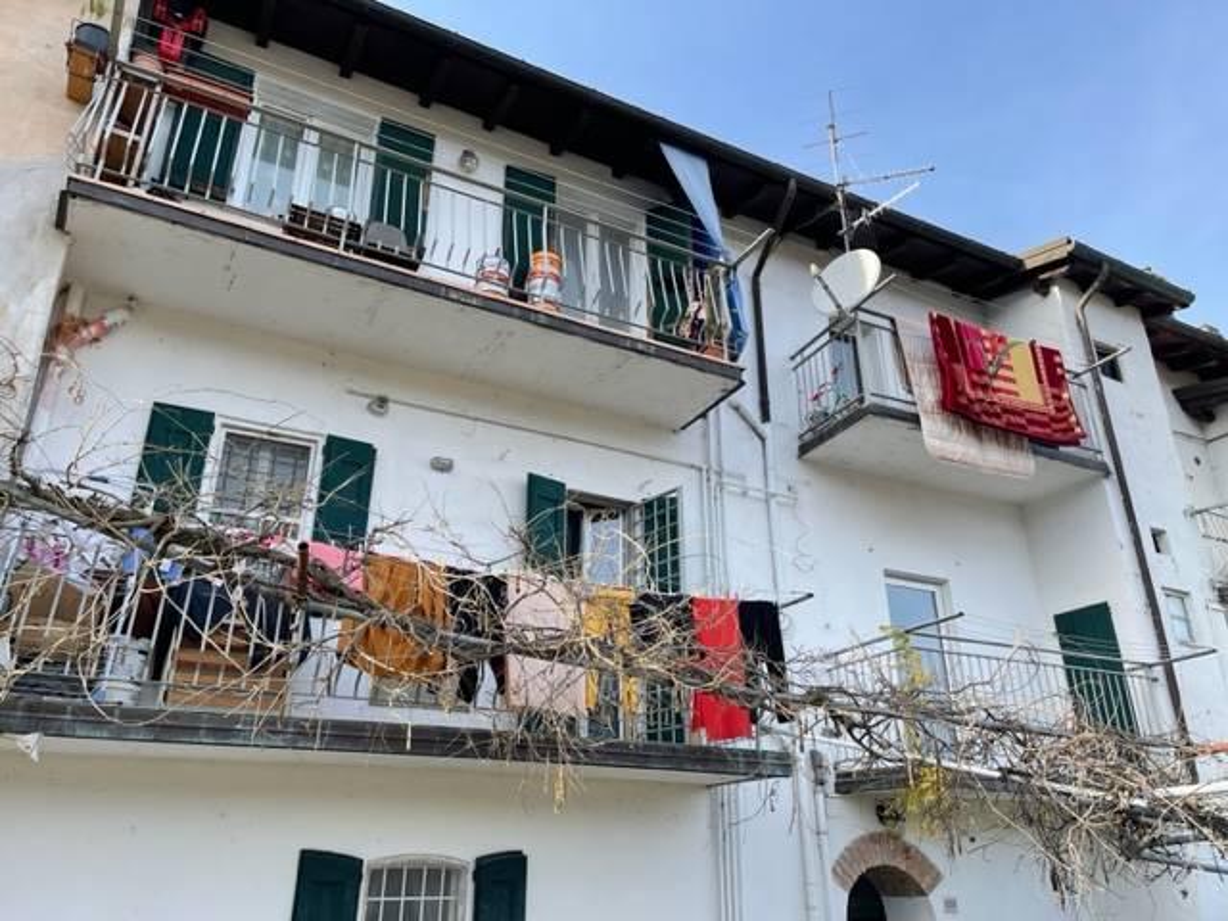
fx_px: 922
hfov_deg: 67.3
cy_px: 460
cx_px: 614
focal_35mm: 26
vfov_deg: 53.1
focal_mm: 5.1
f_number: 1.6
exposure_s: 1/969
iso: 32
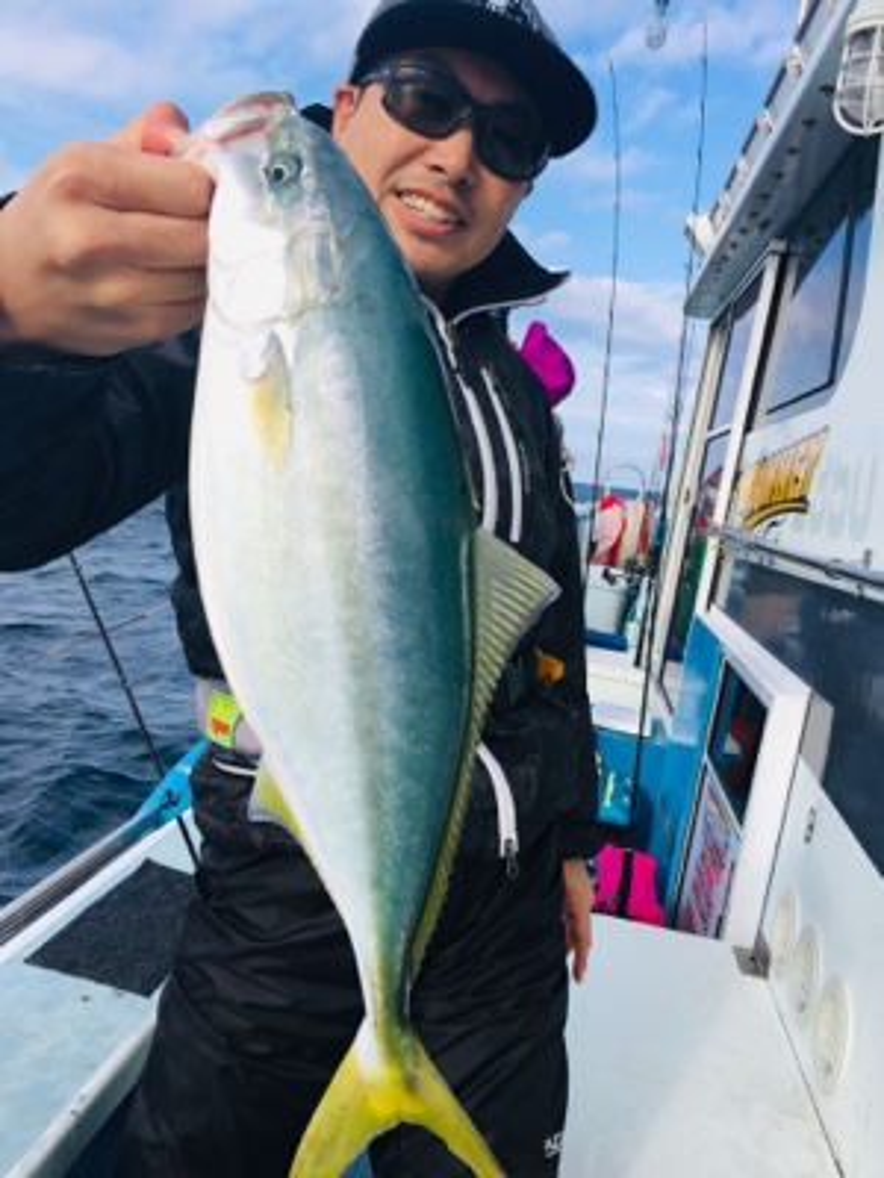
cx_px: 442
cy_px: 589
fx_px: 987
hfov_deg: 48.2
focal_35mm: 29
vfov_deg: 61.7
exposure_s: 1/810
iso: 25
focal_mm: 4.15
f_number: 2.2
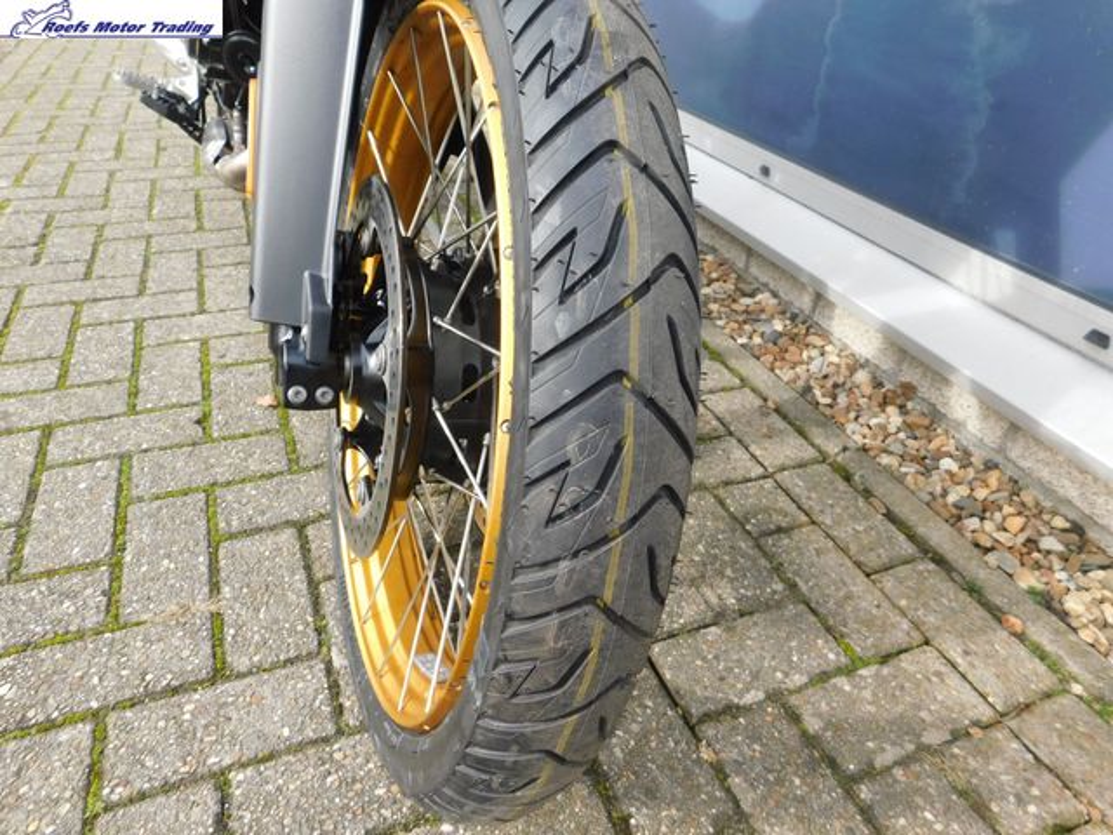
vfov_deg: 56.8
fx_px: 772
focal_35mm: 24
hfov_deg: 71.6
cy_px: 418
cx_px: 556
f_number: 3
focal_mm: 4.1
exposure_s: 1/320
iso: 125
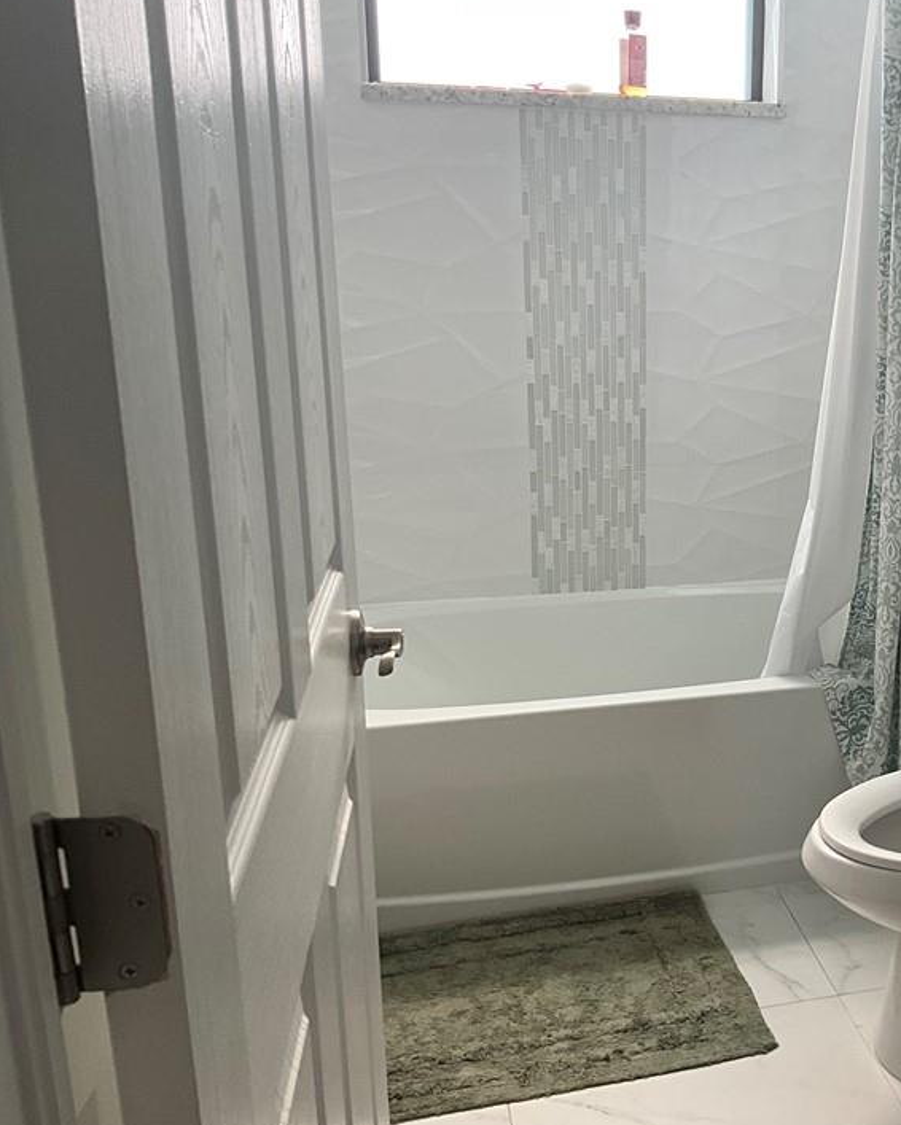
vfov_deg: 44.8
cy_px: 589
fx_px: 1366
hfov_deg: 34.7
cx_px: 786
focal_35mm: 41
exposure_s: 1/122
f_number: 1.8
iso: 64
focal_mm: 3
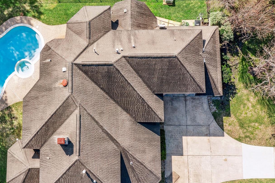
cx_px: 91
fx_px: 359
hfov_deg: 41.4
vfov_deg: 28.5
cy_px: 71
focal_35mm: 47
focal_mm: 10.3
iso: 100
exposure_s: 1/240
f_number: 5
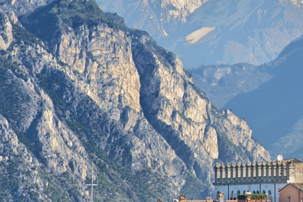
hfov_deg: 2.9
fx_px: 5868
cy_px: 105
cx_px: 505
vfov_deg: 2.0
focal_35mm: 697
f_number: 16
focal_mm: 200
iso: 100
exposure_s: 1/2
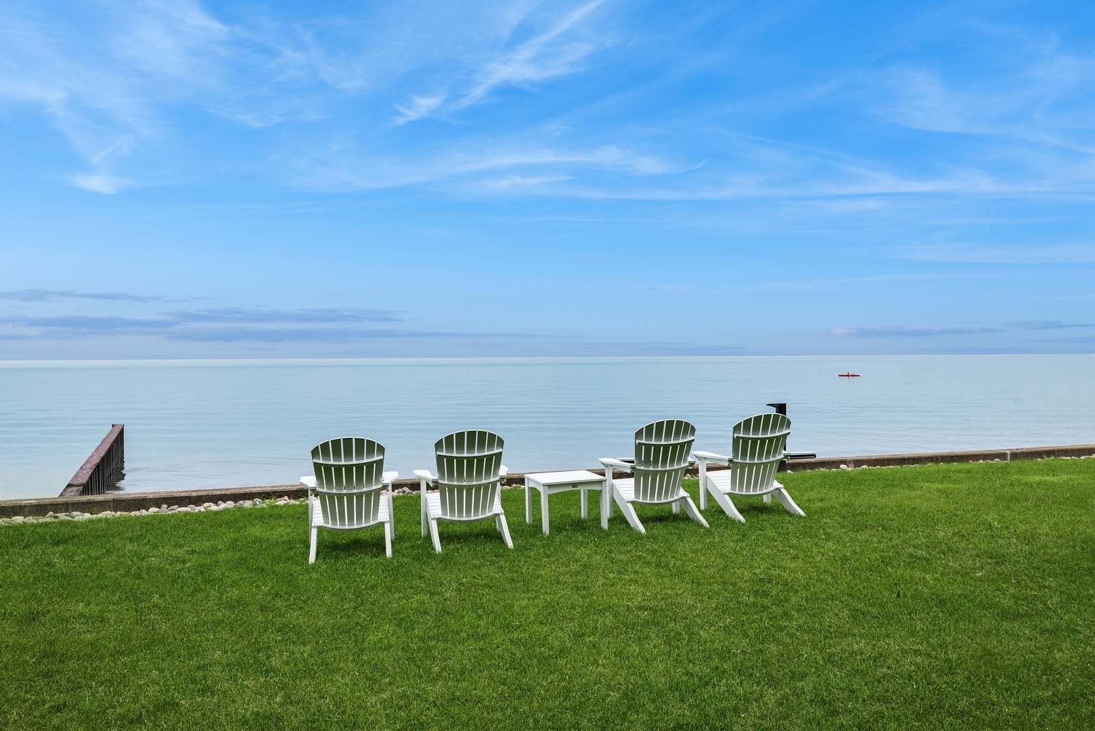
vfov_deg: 43.6
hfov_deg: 61.9
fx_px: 913
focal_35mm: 30
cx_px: 548
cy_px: 366
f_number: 9
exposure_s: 1/500
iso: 200
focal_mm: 30
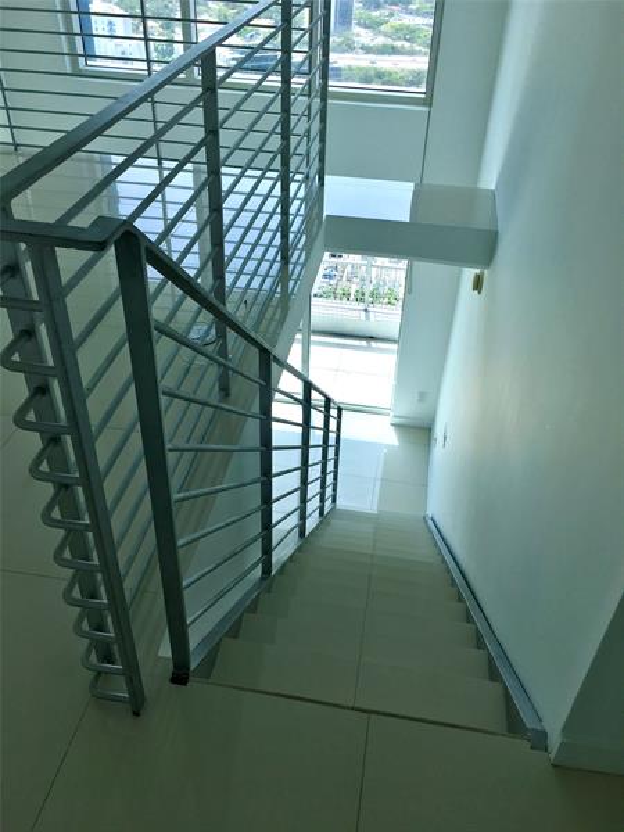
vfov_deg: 61.7
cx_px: 312
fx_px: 697
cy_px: 416
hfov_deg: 48.2
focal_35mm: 29
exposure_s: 1/381
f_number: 2.2
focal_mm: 4.15
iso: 25
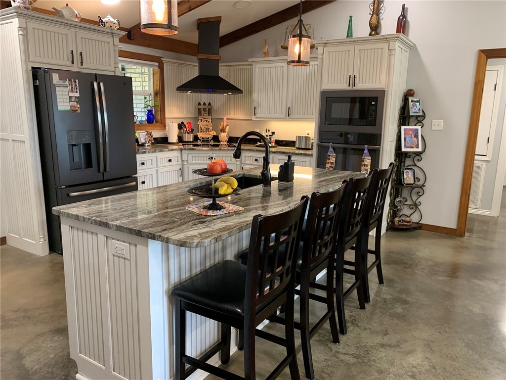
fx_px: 380
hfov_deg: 67.3
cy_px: 190
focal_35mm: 26
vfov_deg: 53.1
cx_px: 253
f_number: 1.8
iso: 200
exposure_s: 1/60
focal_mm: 4.25
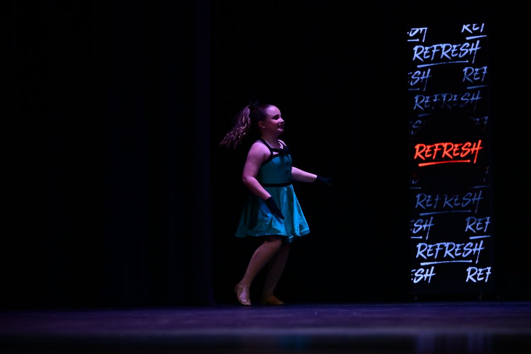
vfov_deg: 9.8
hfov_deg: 14.7
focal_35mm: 140
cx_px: 266
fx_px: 2065
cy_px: 177
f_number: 3.2
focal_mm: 140
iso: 2500
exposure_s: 1/800
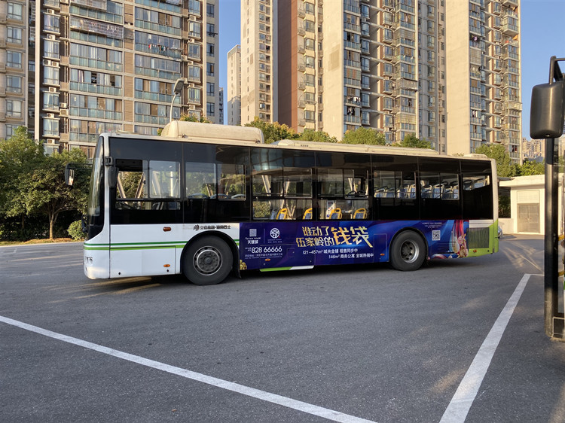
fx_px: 424
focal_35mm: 26
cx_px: 282
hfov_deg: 67.3
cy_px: 212
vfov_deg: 53.0
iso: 32
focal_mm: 4.25
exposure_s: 1/577
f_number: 1.8
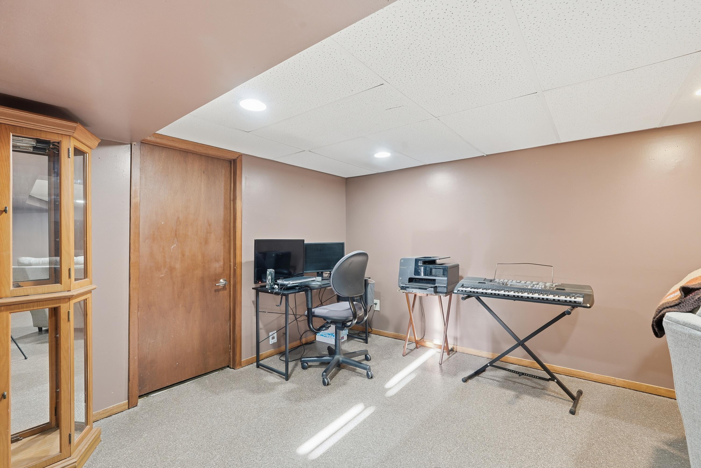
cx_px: 350
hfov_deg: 96.7
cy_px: 234
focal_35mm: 16
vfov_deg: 73.7
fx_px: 312
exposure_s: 1/30
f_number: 8
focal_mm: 16
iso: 400
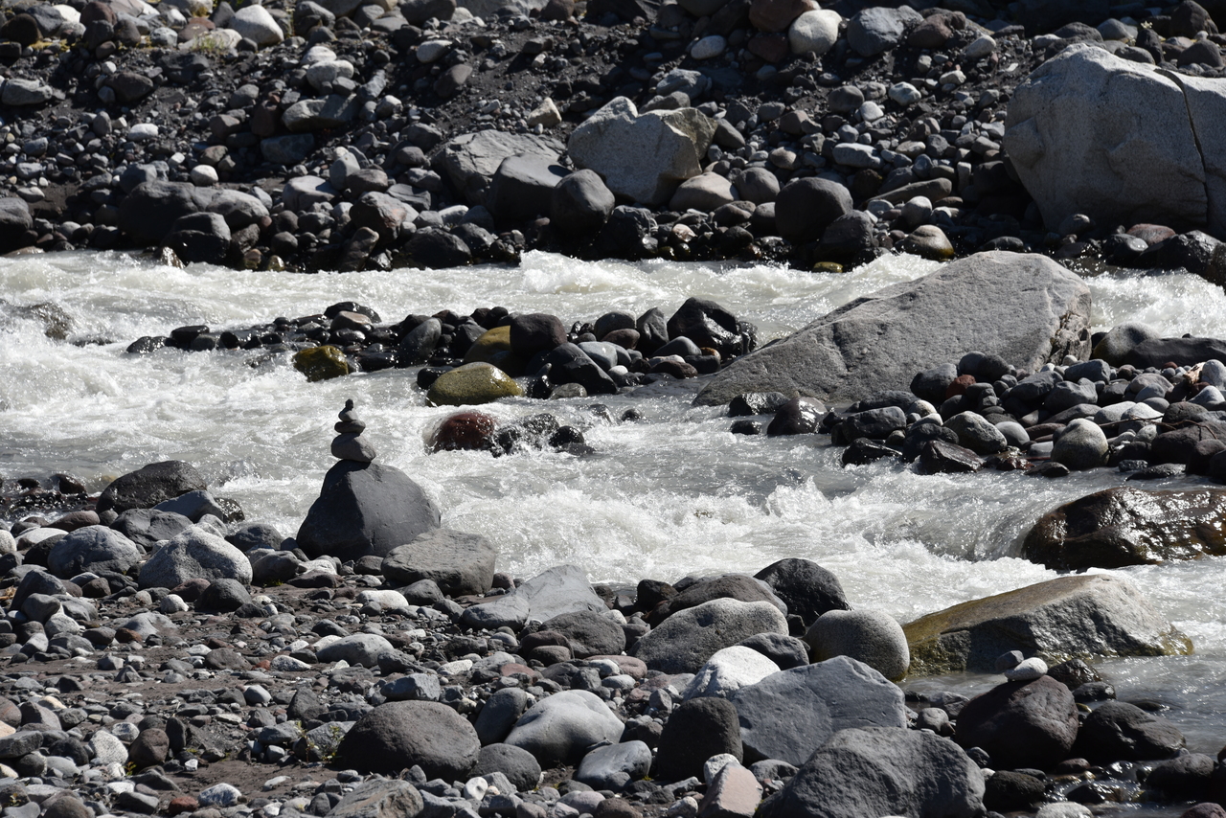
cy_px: 409
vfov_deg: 8.6
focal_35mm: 160
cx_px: 613
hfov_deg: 12.8
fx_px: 5450
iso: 100
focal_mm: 160
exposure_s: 1/320
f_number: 9
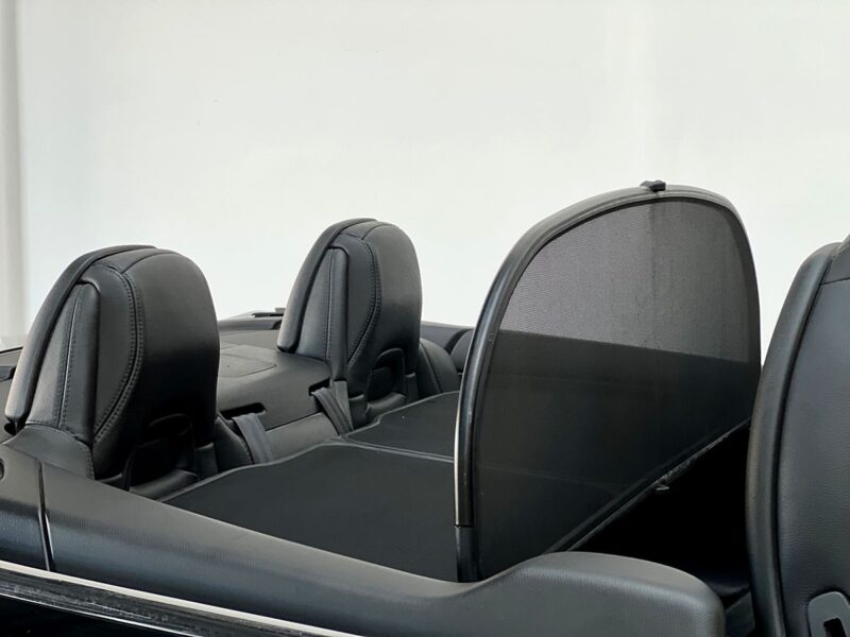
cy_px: 318
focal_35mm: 77
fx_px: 1891
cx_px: 425
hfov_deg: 25.3
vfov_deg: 19.1
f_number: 2.8
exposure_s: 1/24
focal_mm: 9
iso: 400
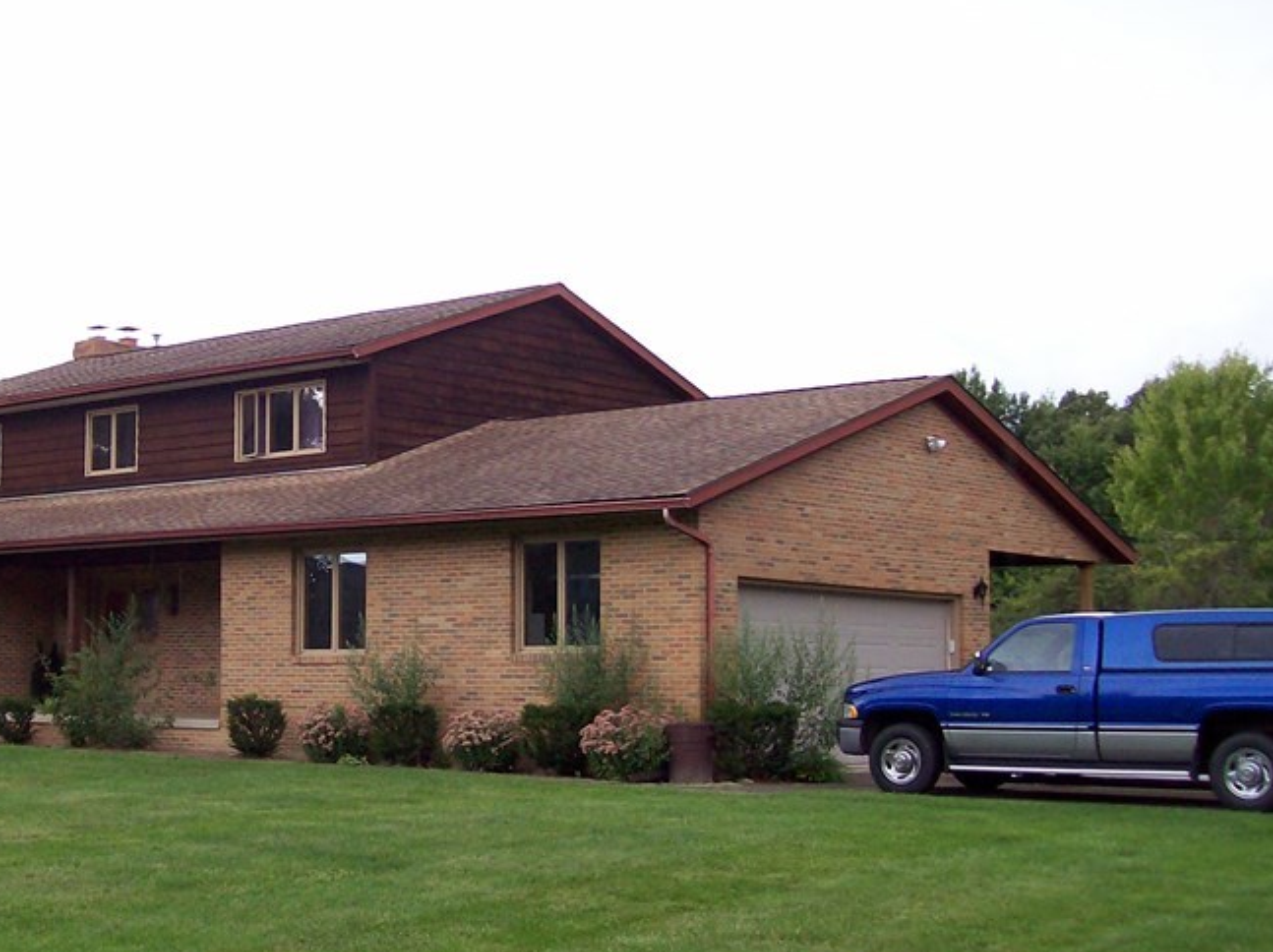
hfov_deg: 33.1
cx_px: 305
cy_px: 477
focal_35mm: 57
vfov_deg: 25.6
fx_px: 2094
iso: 80
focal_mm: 6
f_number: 2.7
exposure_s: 1/157
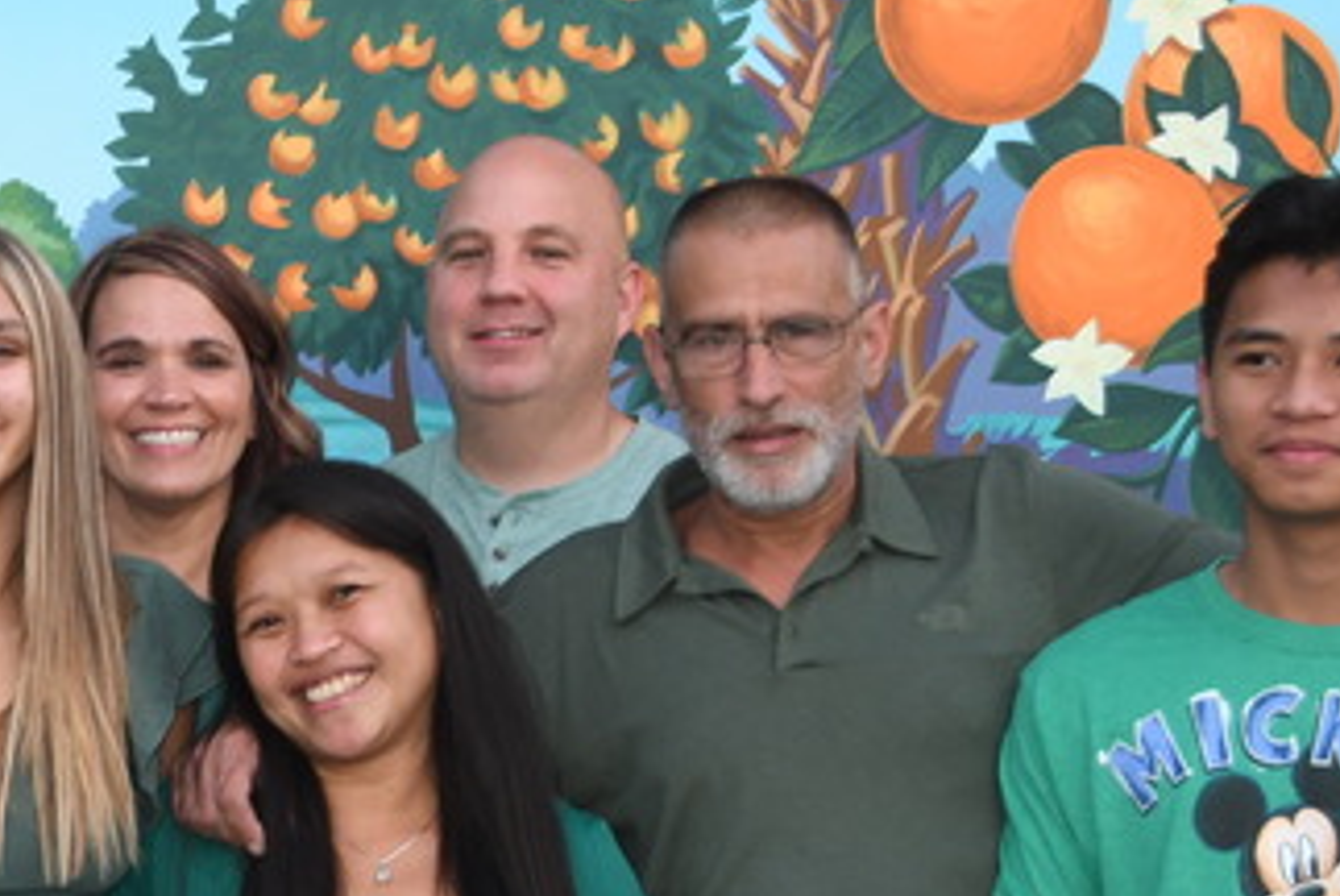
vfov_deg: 8.5
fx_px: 6035
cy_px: 570
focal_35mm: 162
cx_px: -263
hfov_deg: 12.4
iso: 400
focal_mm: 34
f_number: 5.6
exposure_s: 1/60
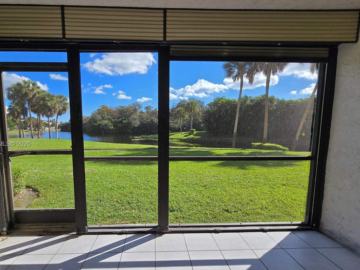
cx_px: 157
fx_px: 156
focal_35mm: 15
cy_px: 144
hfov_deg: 97.7
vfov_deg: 81.6
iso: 80
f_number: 2.2
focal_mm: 2.2
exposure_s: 1/2000
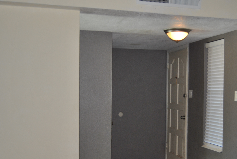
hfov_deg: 37.9
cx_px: 148
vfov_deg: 26.0
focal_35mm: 52
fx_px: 343
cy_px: 101
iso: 200
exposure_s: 1/60
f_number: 3.8
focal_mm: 24
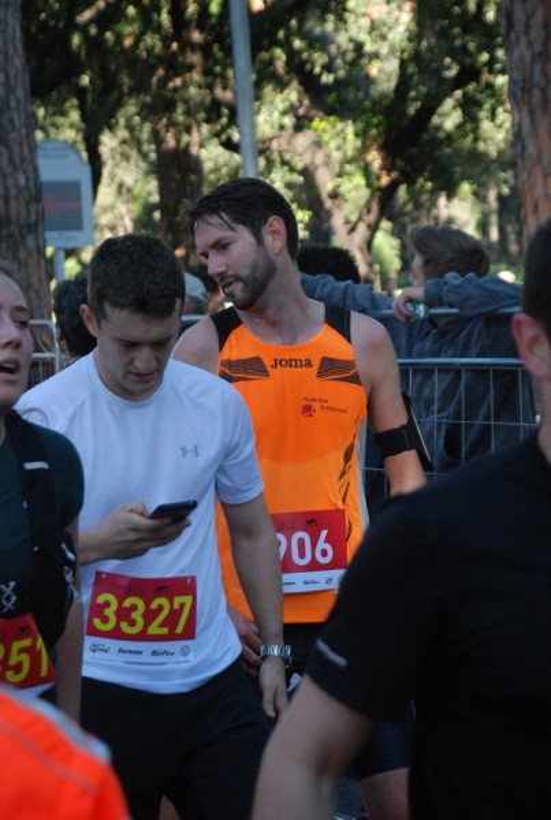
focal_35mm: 112
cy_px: 410
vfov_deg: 18.1
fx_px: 2569
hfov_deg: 12.2
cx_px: 276
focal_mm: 75
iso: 1000
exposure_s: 1/400
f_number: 5.6
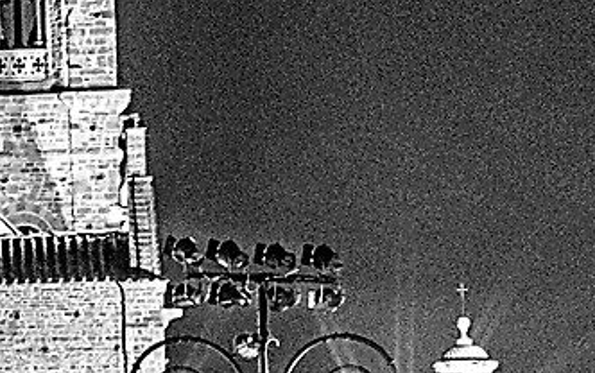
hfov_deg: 5.4
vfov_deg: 3.6
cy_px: 194
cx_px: -1231
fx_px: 5971
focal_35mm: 368
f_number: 16
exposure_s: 3
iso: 800
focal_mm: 50
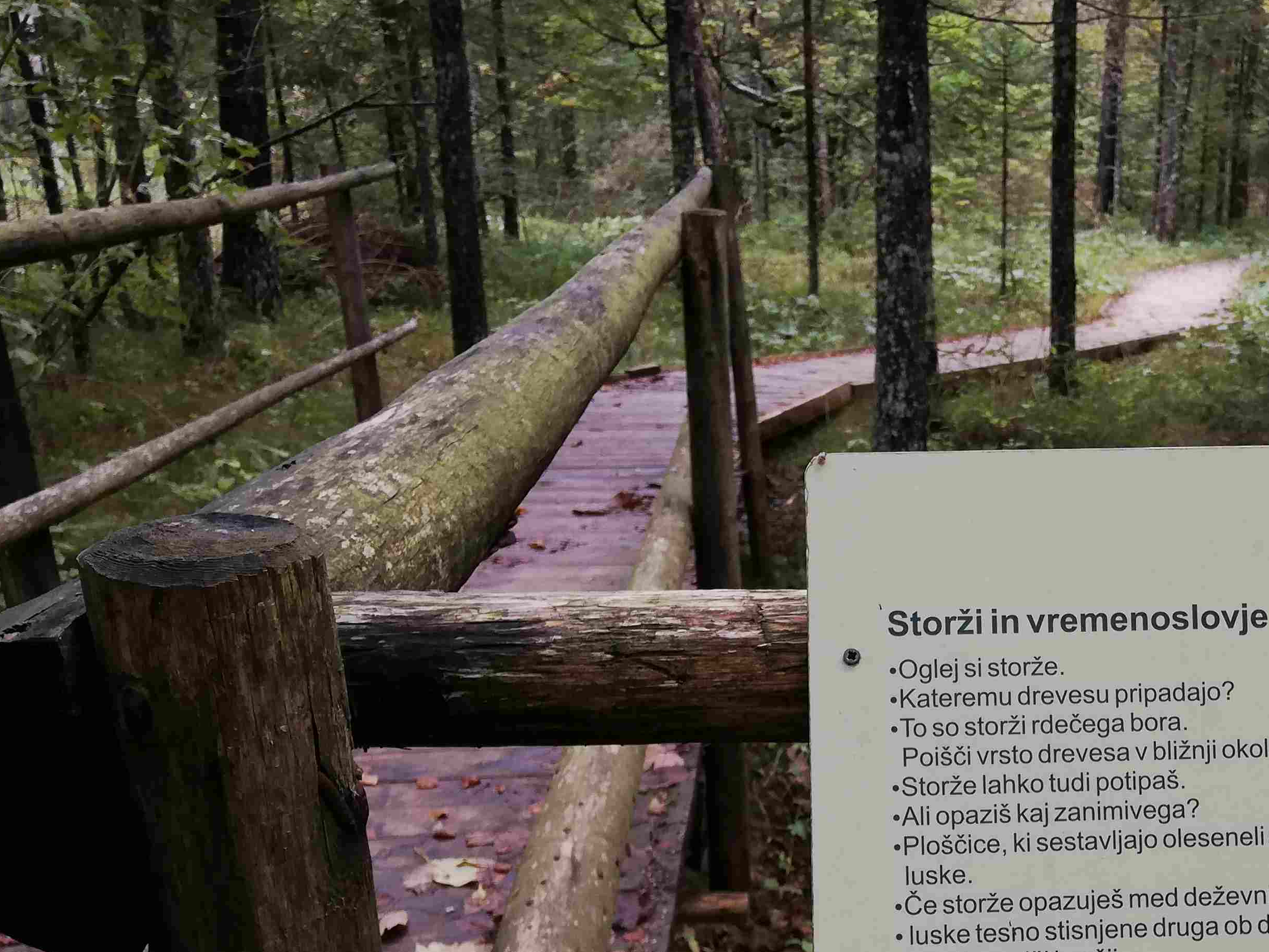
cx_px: 1035
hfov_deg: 37.4
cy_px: 747
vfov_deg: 29.1
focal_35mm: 49
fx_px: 1796
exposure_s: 1/100
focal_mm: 3.81
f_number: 2.2
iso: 50
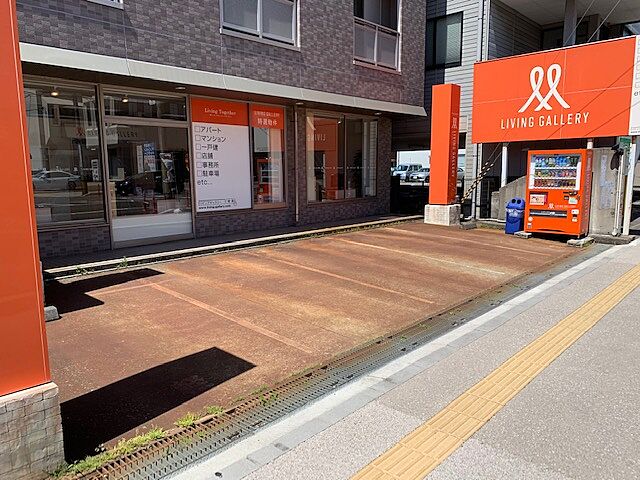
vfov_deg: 53.1
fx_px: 481
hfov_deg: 67.3
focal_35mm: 26
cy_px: 240
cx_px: 320
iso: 25
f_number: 1.8
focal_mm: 4.25
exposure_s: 1/1953
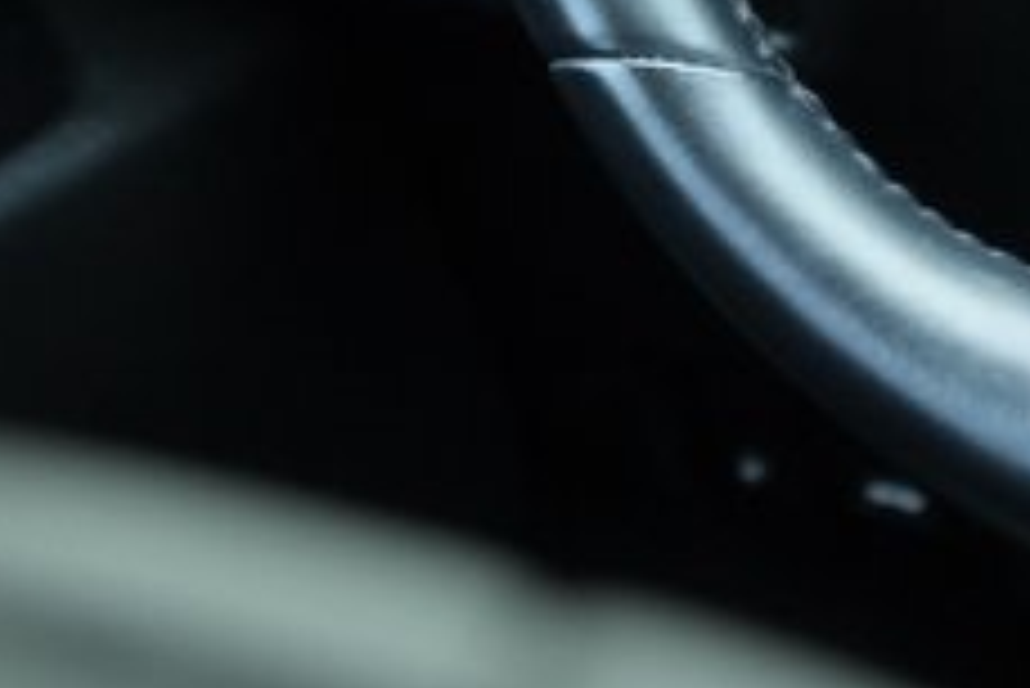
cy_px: -573
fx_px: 5754
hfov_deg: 9.9
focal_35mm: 201
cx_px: 1556
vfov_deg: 6.7
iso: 2500
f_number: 5
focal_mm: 30.2
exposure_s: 1/125
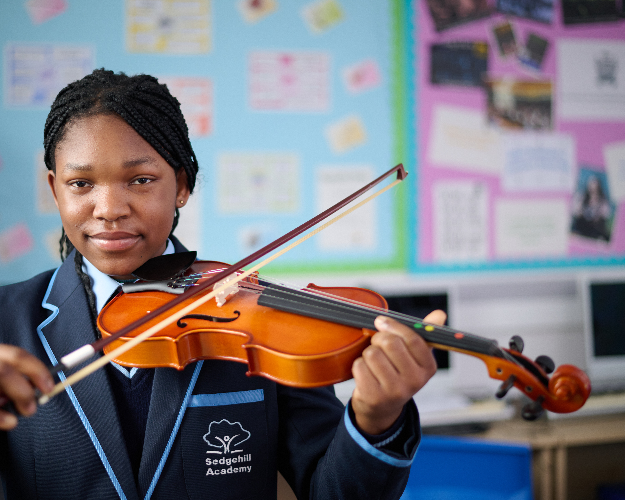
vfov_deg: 26.7
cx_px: 260
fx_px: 1054
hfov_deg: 32.9
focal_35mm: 57
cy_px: 252
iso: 1250
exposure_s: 1/200
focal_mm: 50
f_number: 1.8
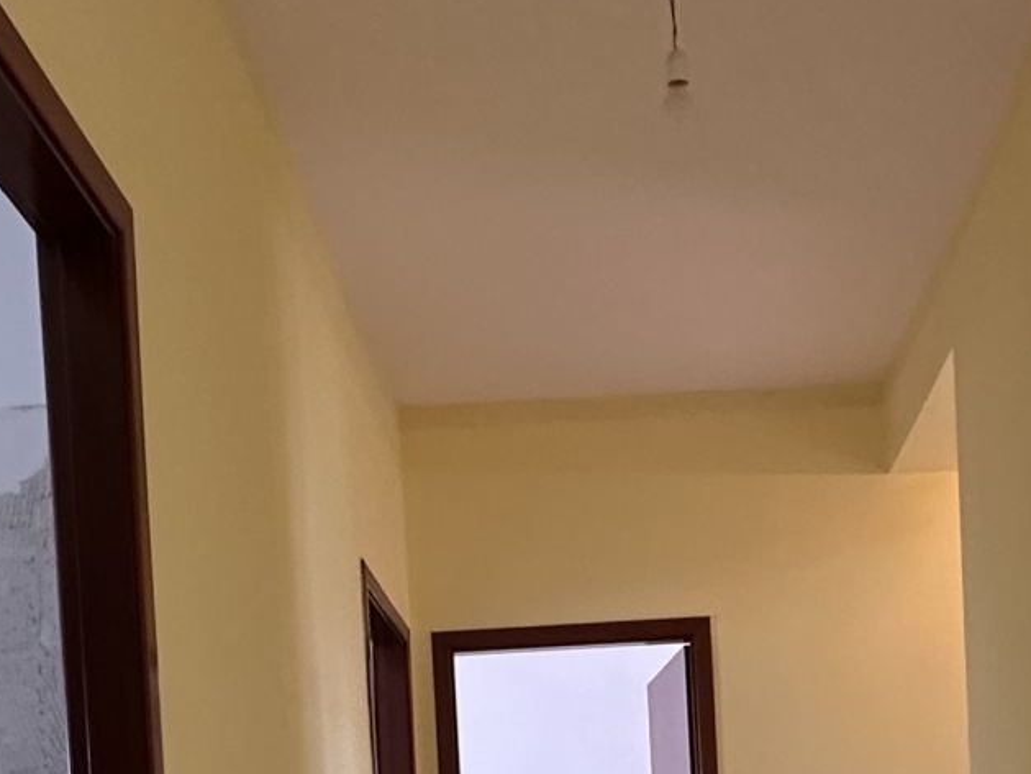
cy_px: 1040
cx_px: 552
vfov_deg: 22.6
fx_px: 1698
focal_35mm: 57
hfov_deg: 33.8
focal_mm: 2.22
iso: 250
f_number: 2.2
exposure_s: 1/50
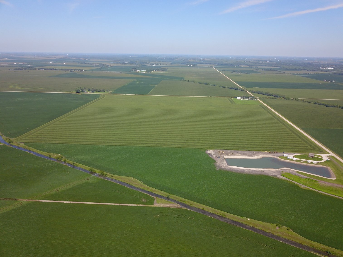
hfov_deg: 67.3
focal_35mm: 26
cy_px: 128
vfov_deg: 53.1
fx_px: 258
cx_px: 172
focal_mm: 4.73
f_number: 2.2
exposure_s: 1/1101
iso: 100
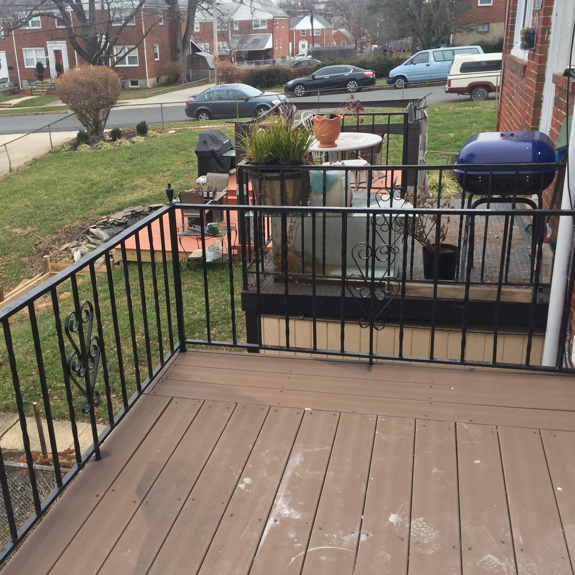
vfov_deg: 47.2
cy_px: 283
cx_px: 233
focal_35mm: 35
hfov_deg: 47.0
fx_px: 658
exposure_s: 1/316
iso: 32
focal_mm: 4.15
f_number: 2.2
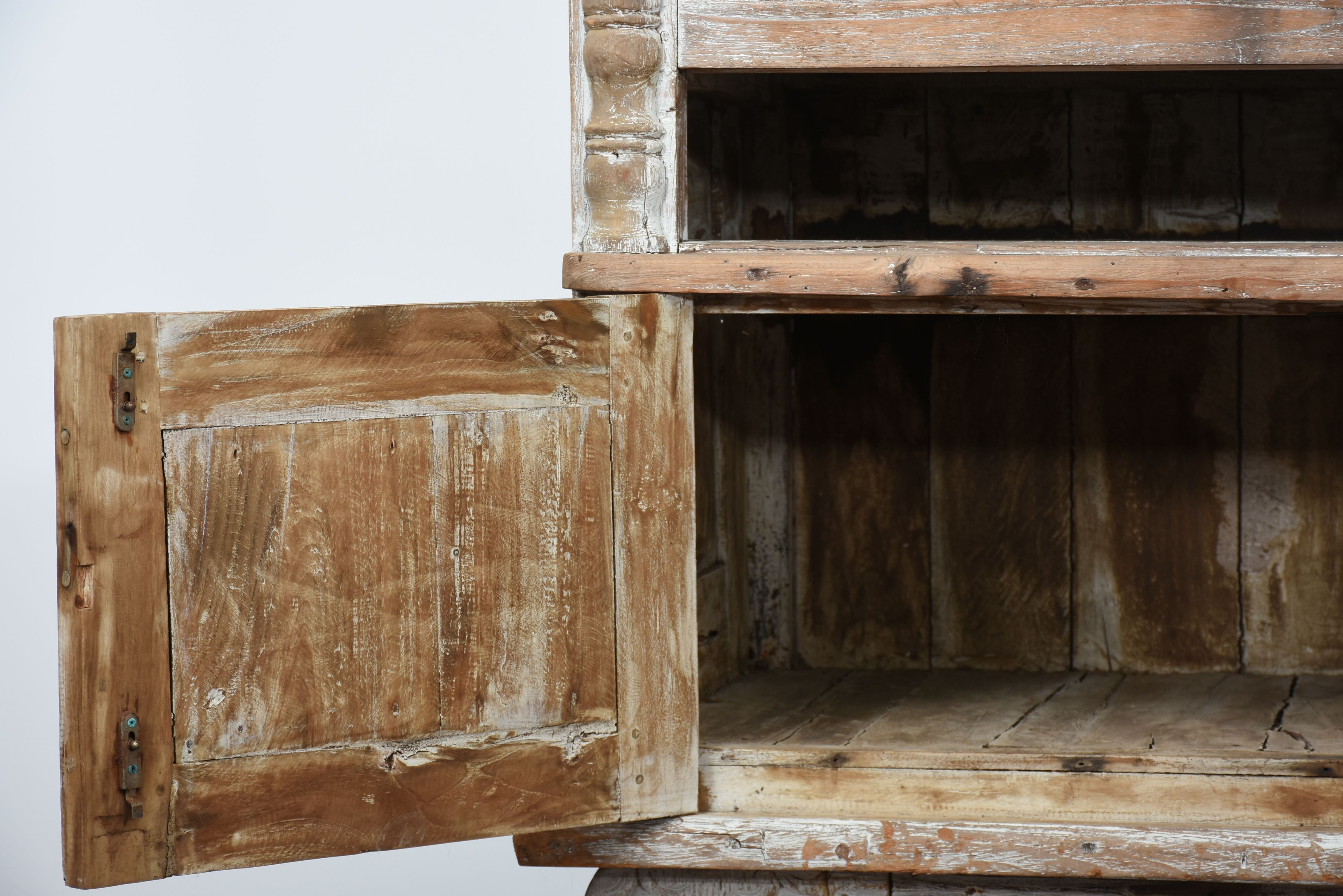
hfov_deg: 18.2
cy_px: 448
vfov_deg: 12.2
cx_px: 672
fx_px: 4198
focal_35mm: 112
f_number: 8
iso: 320
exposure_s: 1/100
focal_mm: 75
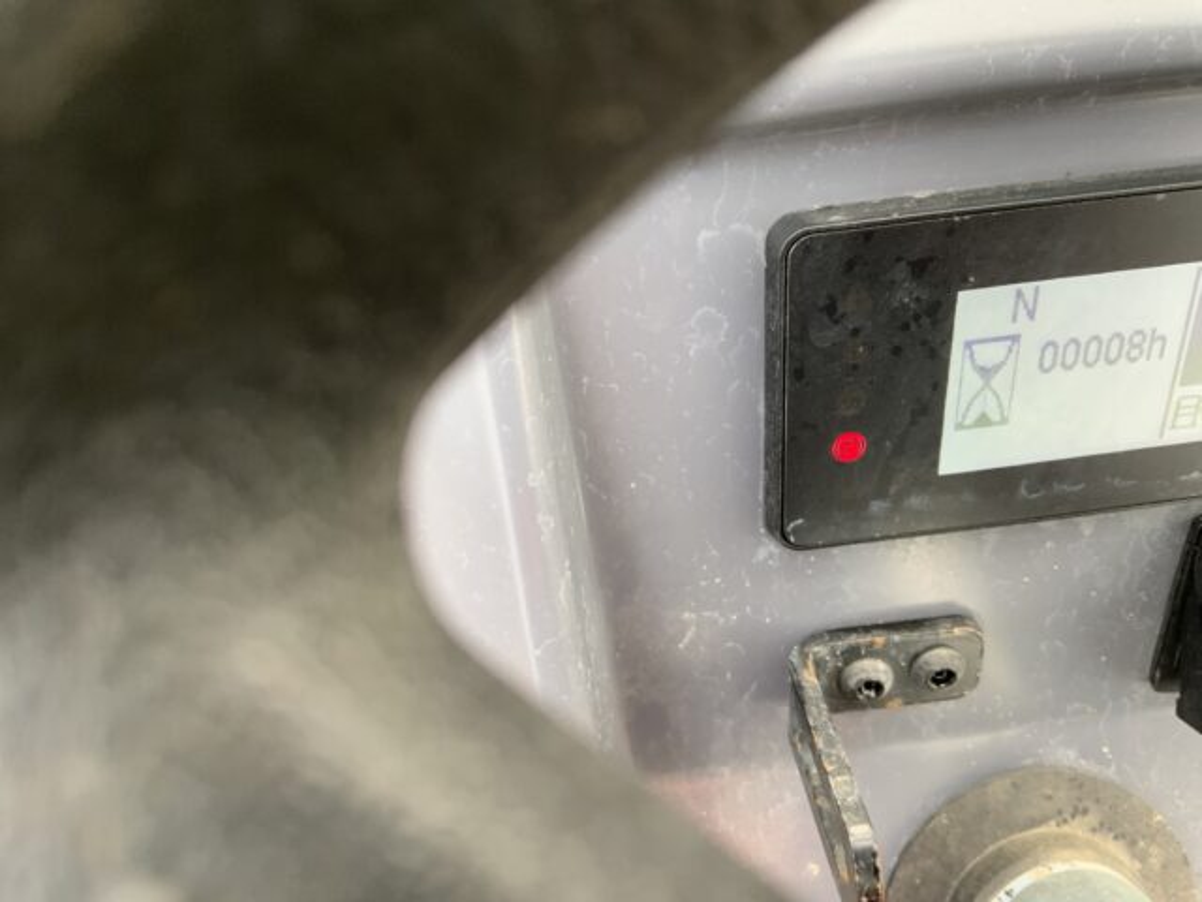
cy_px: 451
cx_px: 601
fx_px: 1007
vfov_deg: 48.2
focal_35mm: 29
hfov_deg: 61.7
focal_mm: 3
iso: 64
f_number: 1.8
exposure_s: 1/122
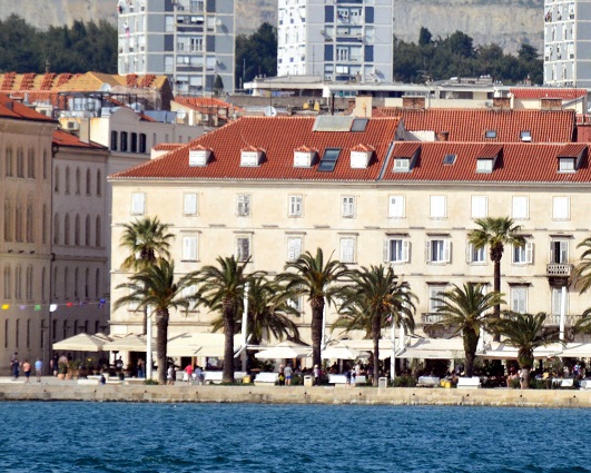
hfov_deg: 2.4
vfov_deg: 2.0
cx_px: 447
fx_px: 13856
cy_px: 154
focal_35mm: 792
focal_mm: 300
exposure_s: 1/8000
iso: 1250
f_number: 5.6
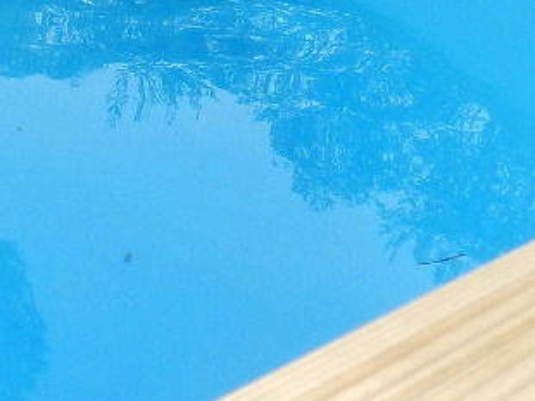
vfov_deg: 18.1
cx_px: -207
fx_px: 1174
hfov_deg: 22.3
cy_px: -116
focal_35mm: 76
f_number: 4
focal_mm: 4
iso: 160
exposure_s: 1/800
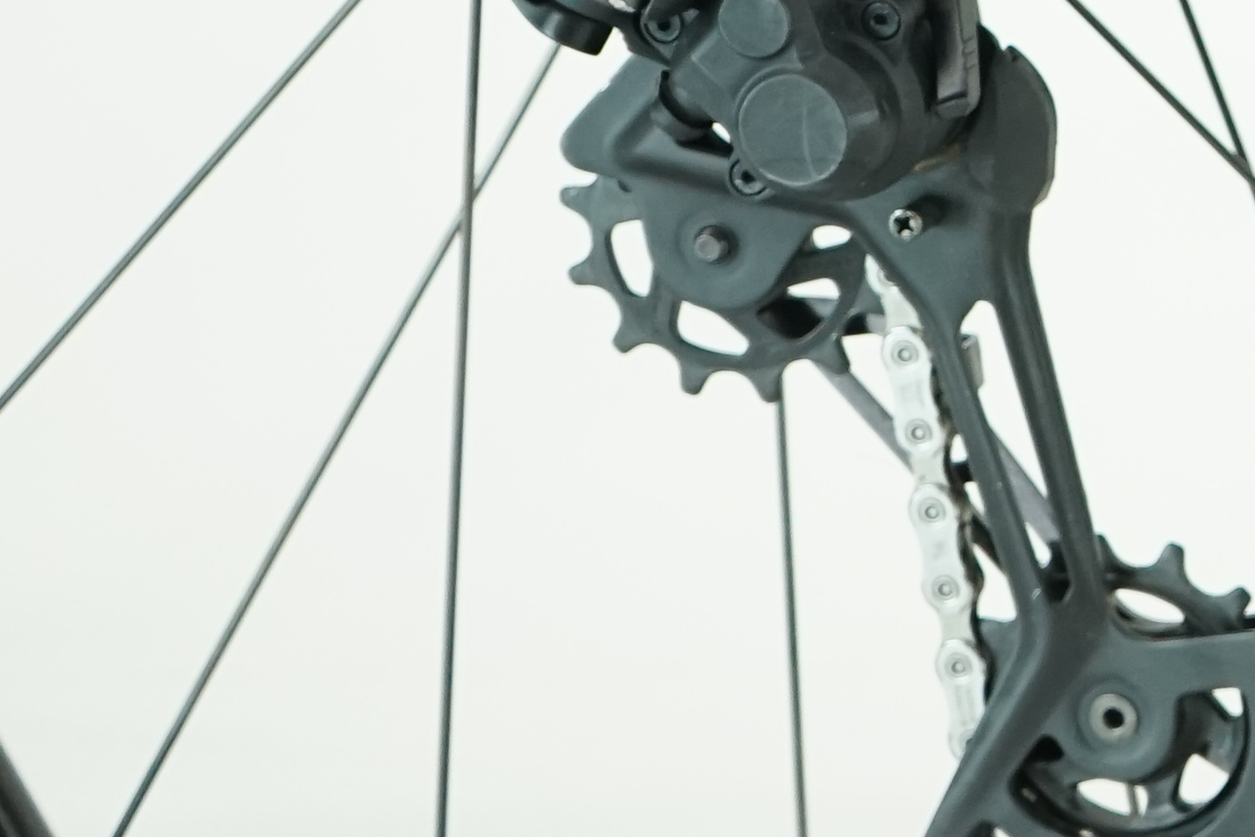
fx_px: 4532
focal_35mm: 130
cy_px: -269
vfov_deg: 10.3
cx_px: 2544
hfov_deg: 13.4
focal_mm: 31
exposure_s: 1/200
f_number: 5
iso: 1600
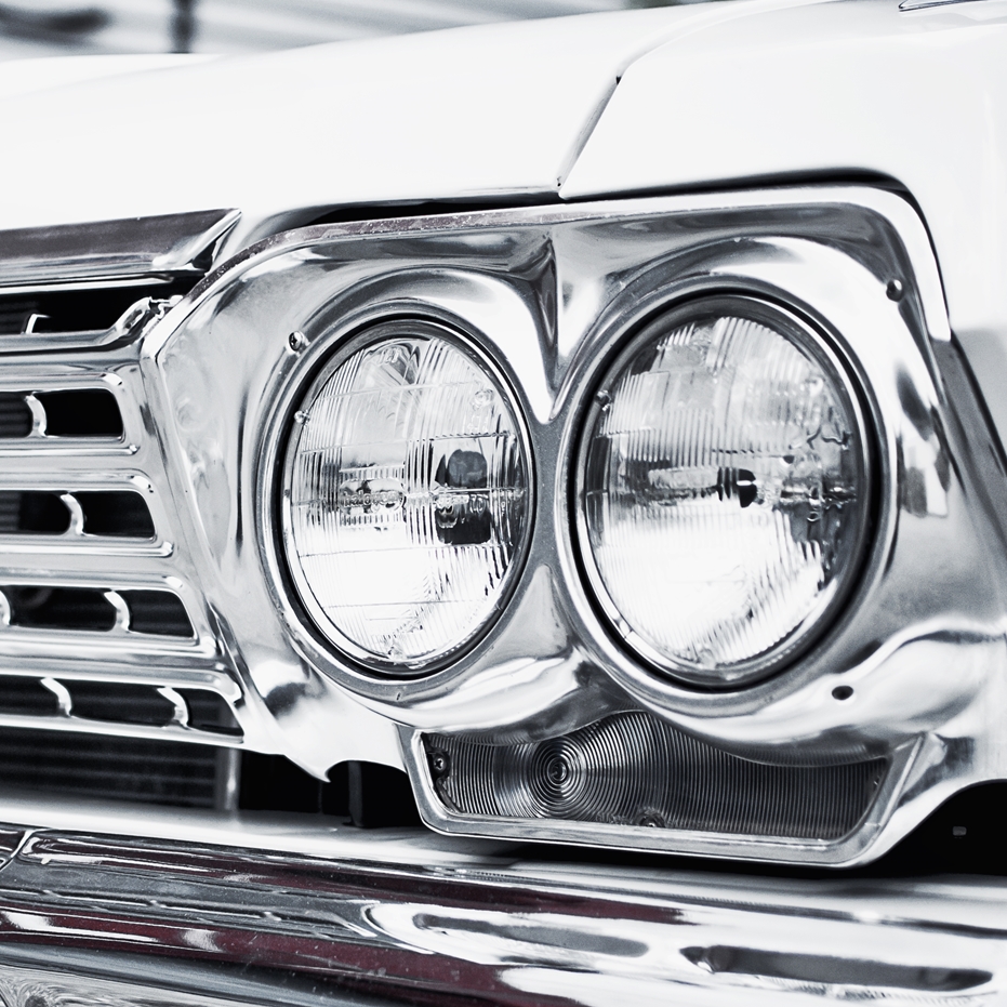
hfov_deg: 18.6
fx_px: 3024
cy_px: 651
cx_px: 82
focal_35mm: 92
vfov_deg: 18.9
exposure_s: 1/1250
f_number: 1.8
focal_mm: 35
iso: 200
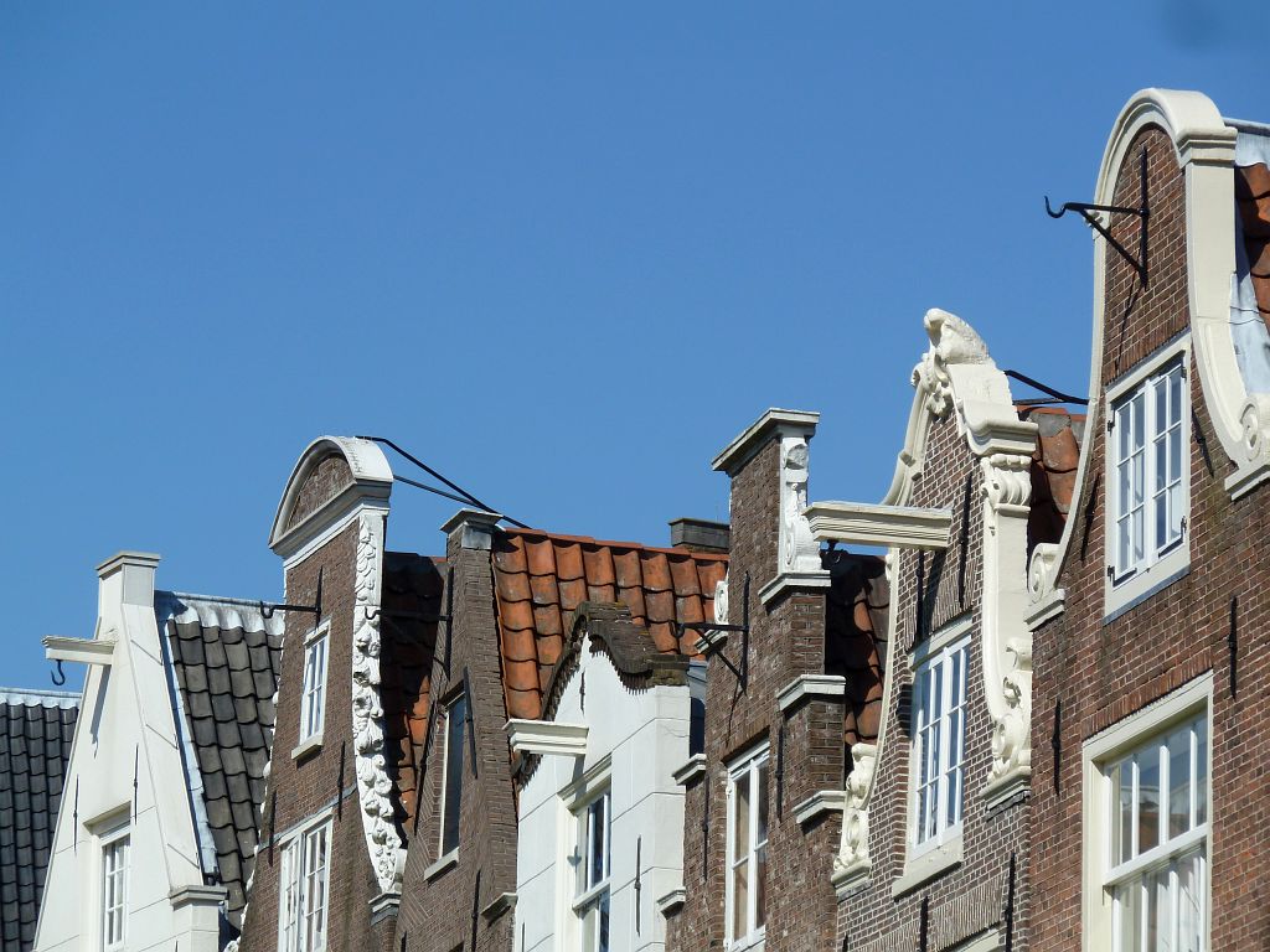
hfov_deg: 11.7
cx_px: 635
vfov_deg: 8.8
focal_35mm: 169
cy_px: 476
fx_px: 6200
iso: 80
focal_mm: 27.8
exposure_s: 1/400
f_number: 5.6
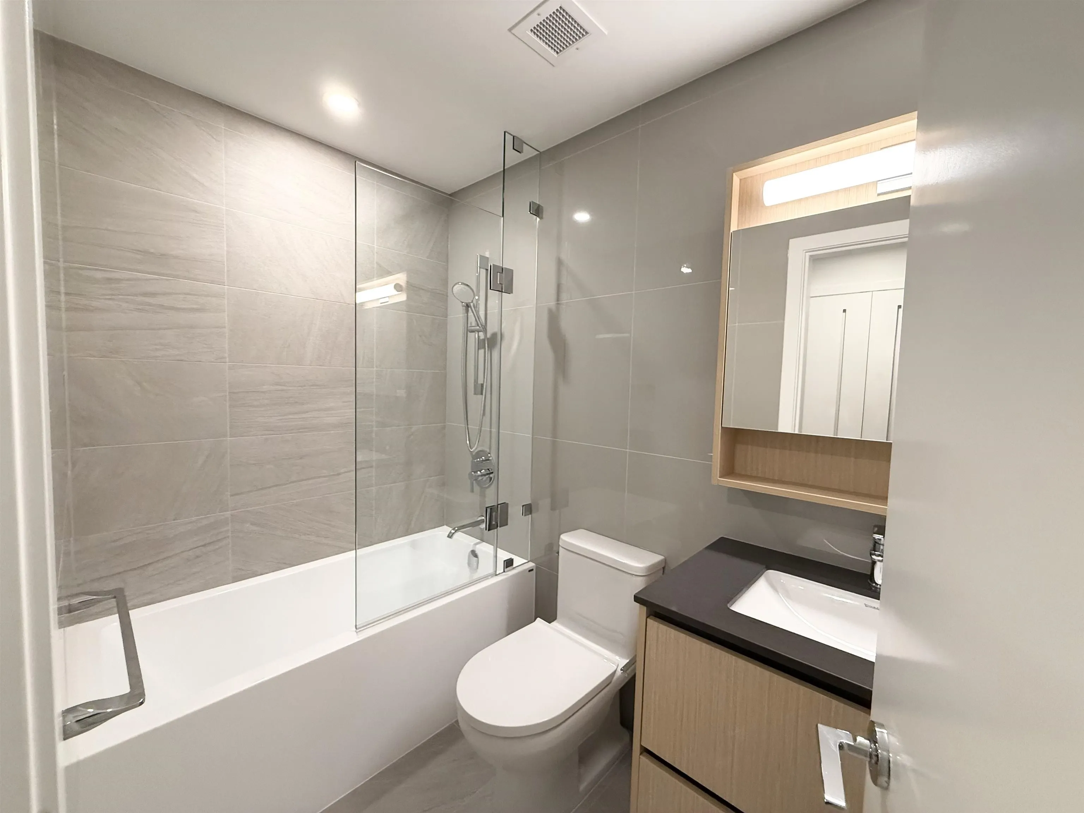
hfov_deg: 102.1
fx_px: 438
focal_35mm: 14
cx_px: 542
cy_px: 406
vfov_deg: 85.7
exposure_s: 1/120
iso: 500
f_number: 2.2
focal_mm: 2.22
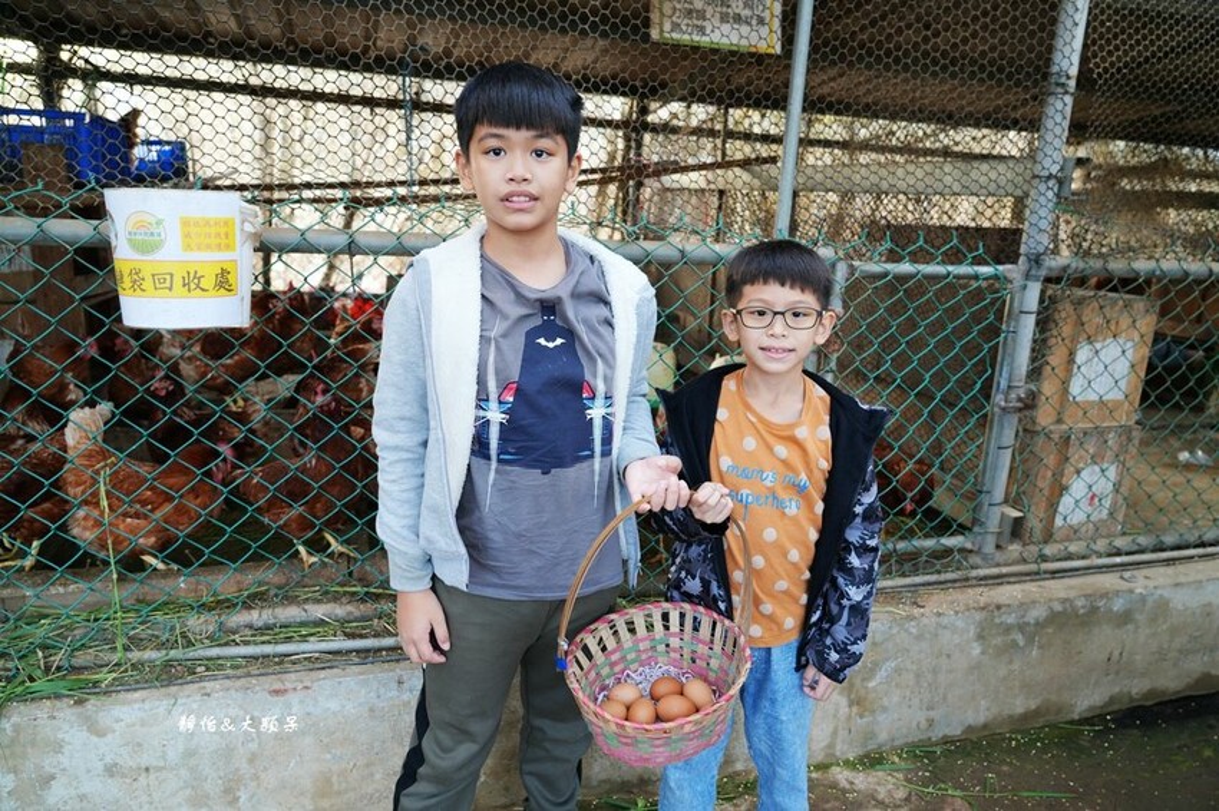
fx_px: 812
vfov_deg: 53.1
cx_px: 610
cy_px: 406
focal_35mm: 24
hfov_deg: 73.8
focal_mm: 24
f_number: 4
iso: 250
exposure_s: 1/30
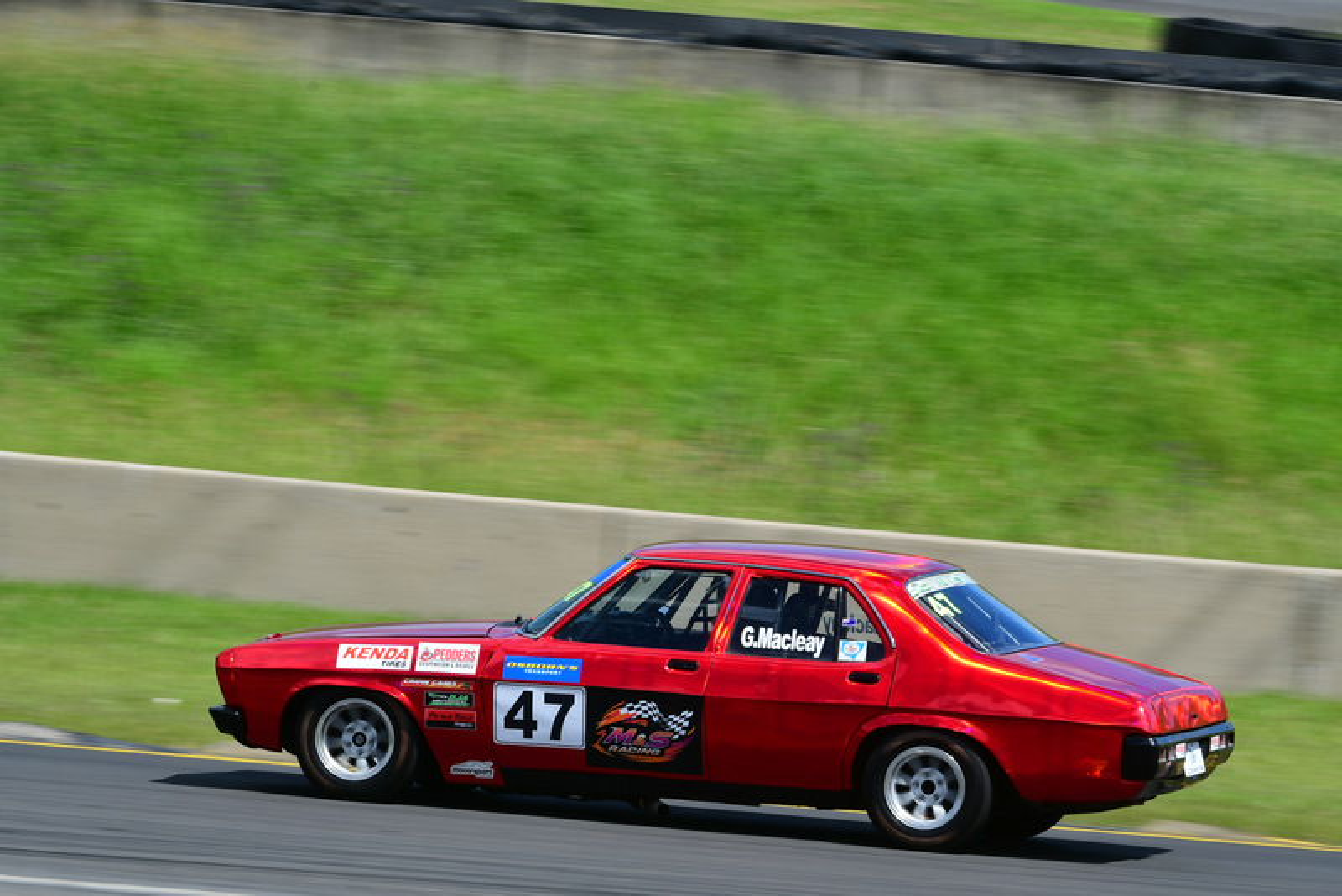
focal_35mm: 300
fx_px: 11187
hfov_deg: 6.9
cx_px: 671
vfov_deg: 4.6
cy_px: 448
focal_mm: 200
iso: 200
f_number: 13
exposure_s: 1/250
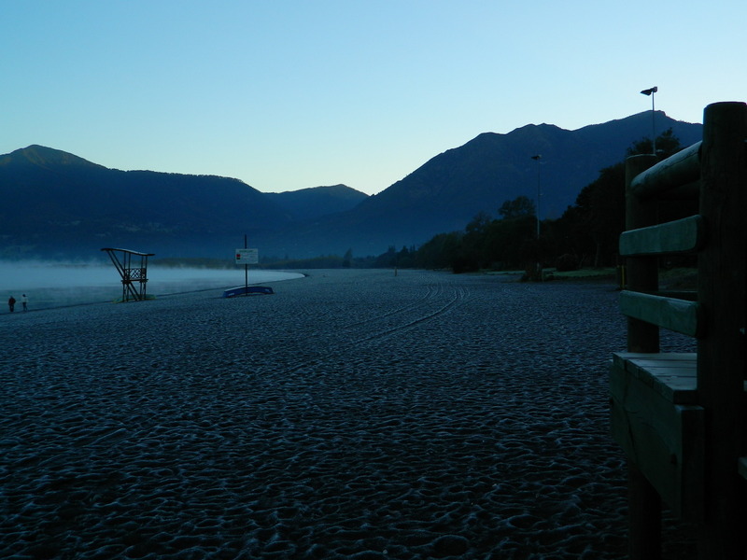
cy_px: 280
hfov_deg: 52.6
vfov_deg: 40.7
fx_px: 755
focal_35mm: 35
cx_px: 374
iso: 80
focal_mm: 6.2
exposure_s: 1/200
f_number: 3.3
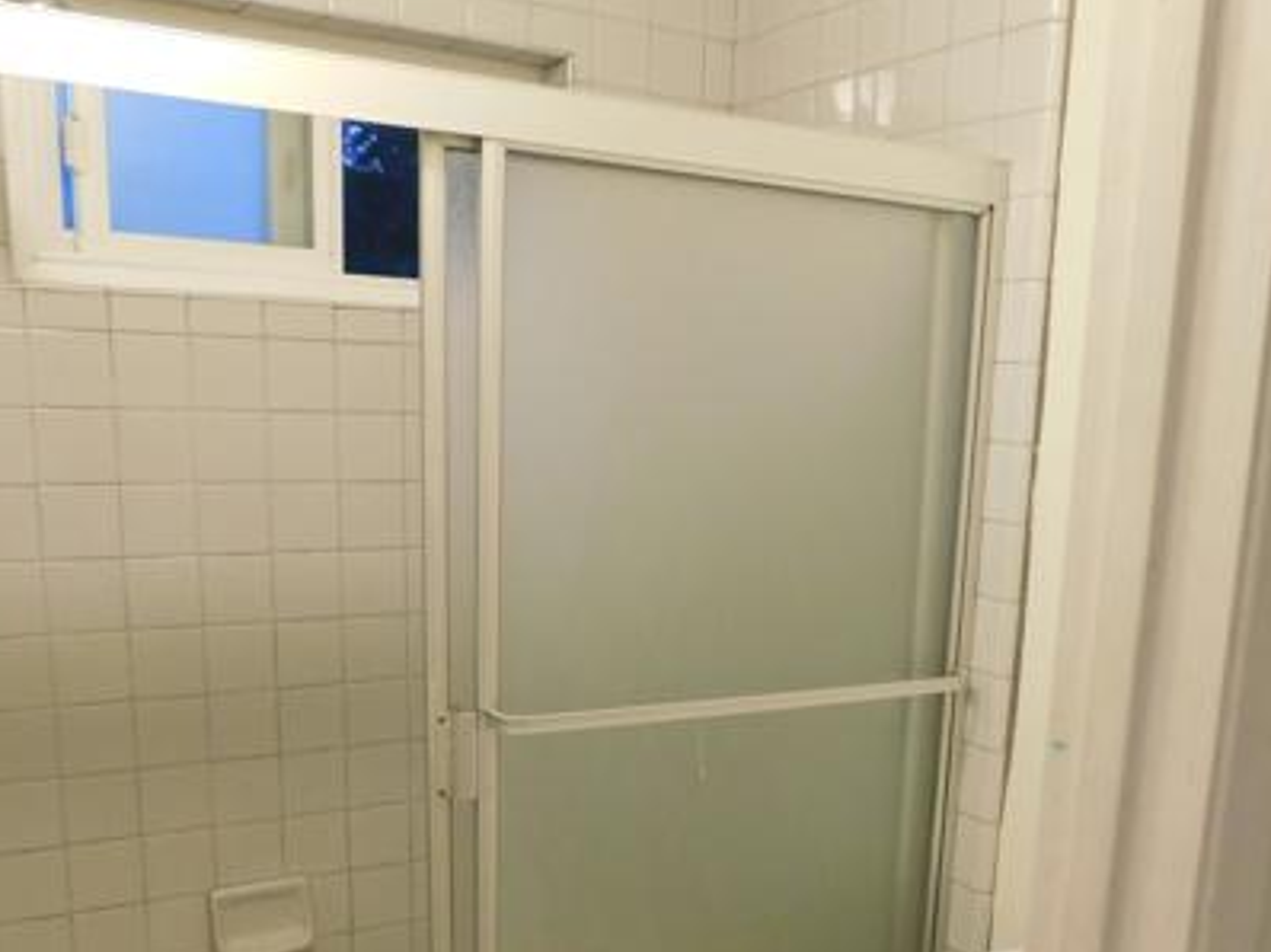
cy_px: 709
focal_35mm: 37
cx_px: 738
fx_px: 1358
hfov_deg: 50.0
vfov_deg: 37.7
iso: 400
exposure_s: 1/10
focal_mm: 4
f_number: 3
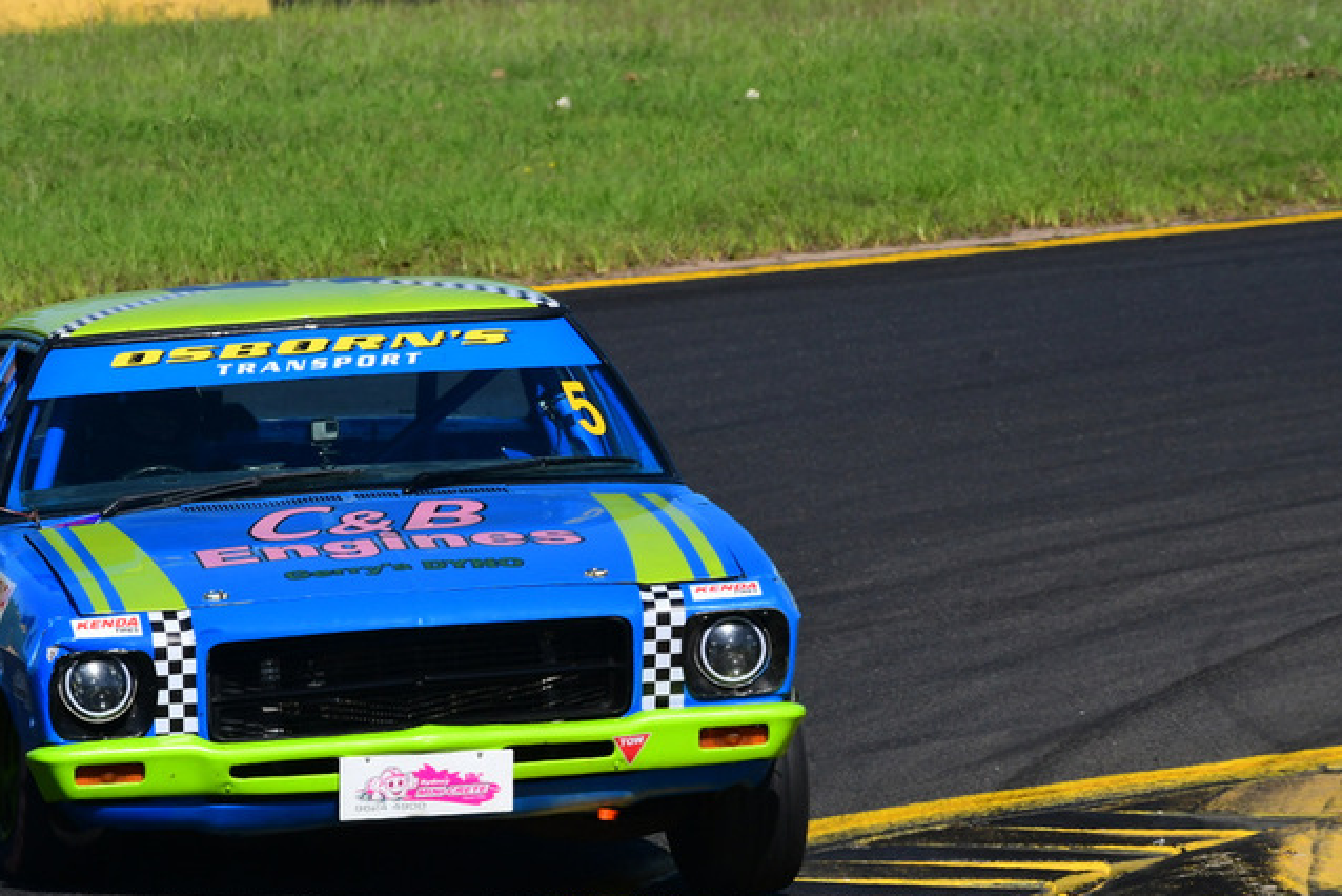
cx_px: 547
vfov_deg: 2.4
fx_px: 21742
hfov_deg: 3.5
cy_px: 389
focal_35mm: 583
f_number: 13
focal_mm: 310
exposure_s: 1/640
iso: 400
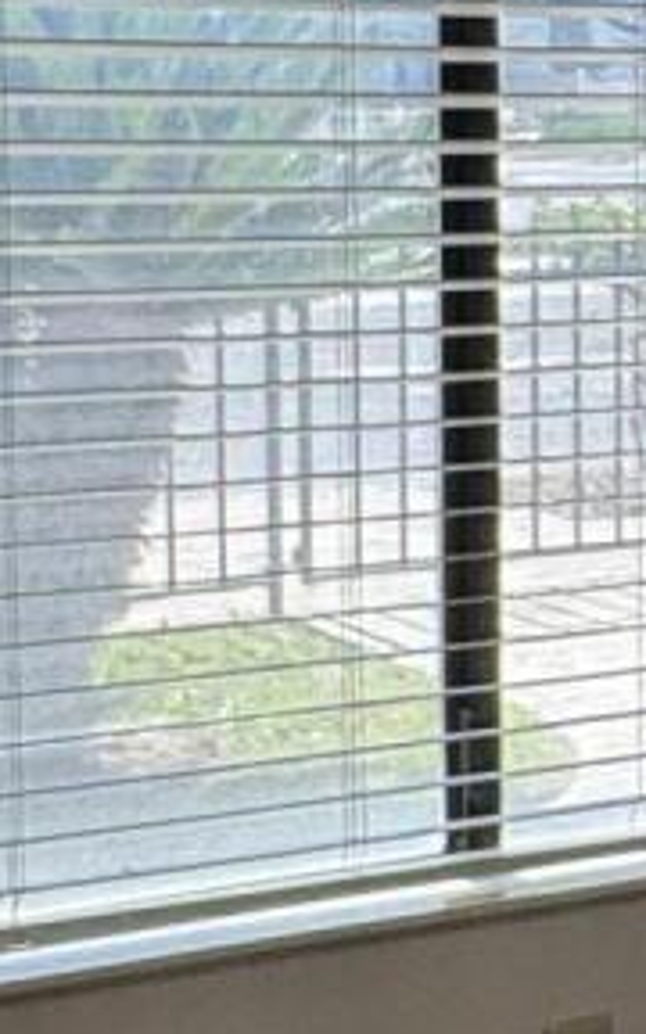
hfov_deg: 11.7
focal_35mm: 103
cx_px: 1195
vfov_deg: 20.1
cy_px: 269
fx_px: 2901
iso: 64
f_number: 2.2
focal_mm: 2.22
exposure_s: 1/120
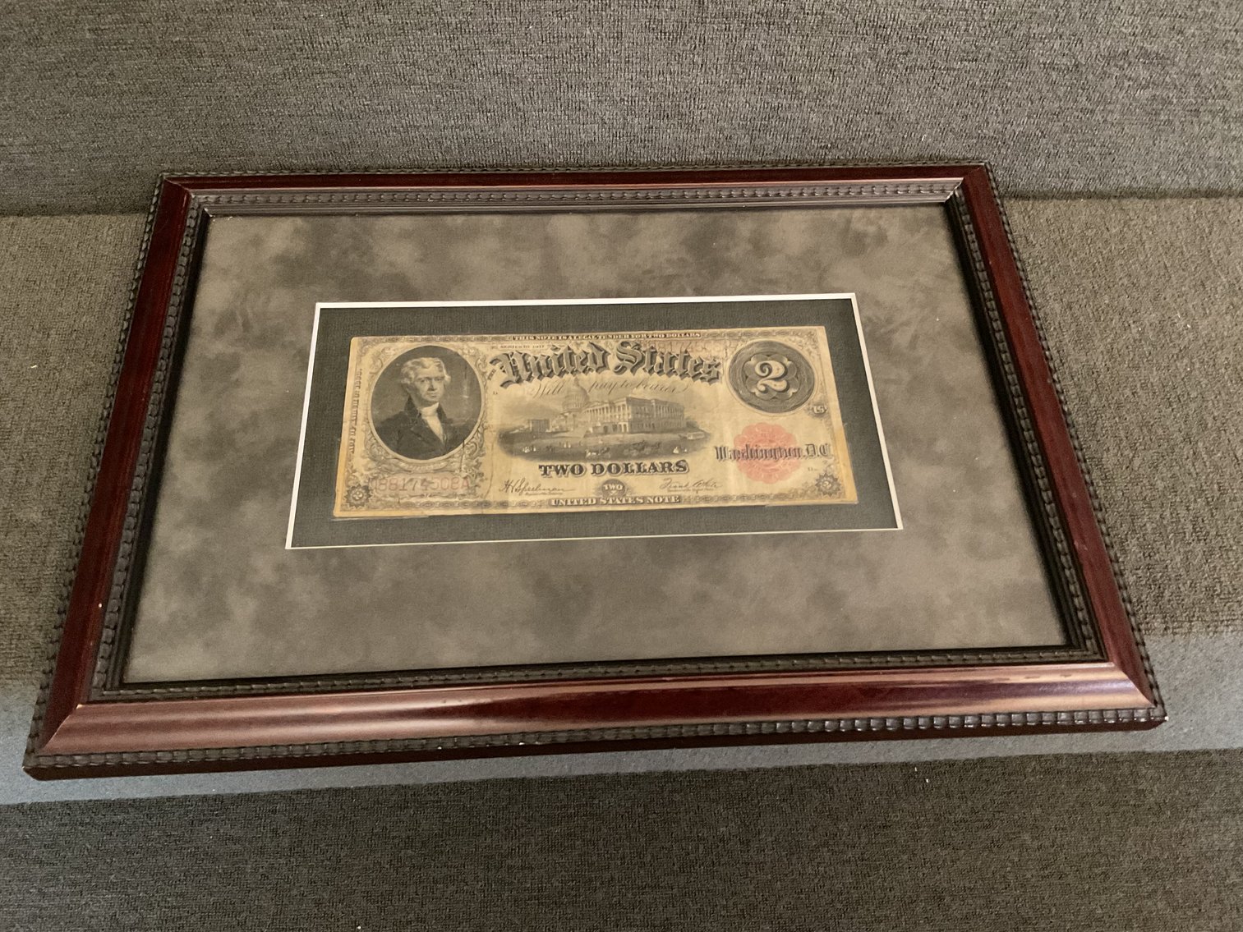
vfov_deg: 48.2
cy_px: 466
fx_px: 1041
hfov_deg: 61.7
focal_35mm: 29
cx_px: 622
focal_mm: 3
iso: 500
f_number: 1.8
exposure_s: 1/30
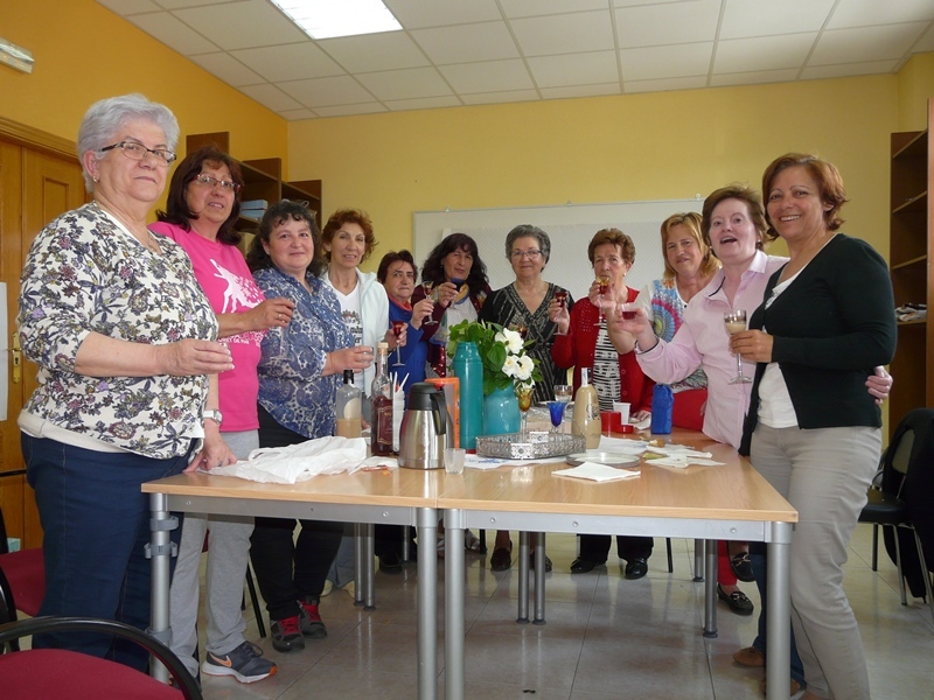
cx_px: 467
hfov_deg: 63.4
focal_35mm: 28
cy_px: 350
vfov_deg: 49.7
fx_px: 755
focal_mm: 4.6
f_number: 2.8
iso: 100
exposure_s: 1/30
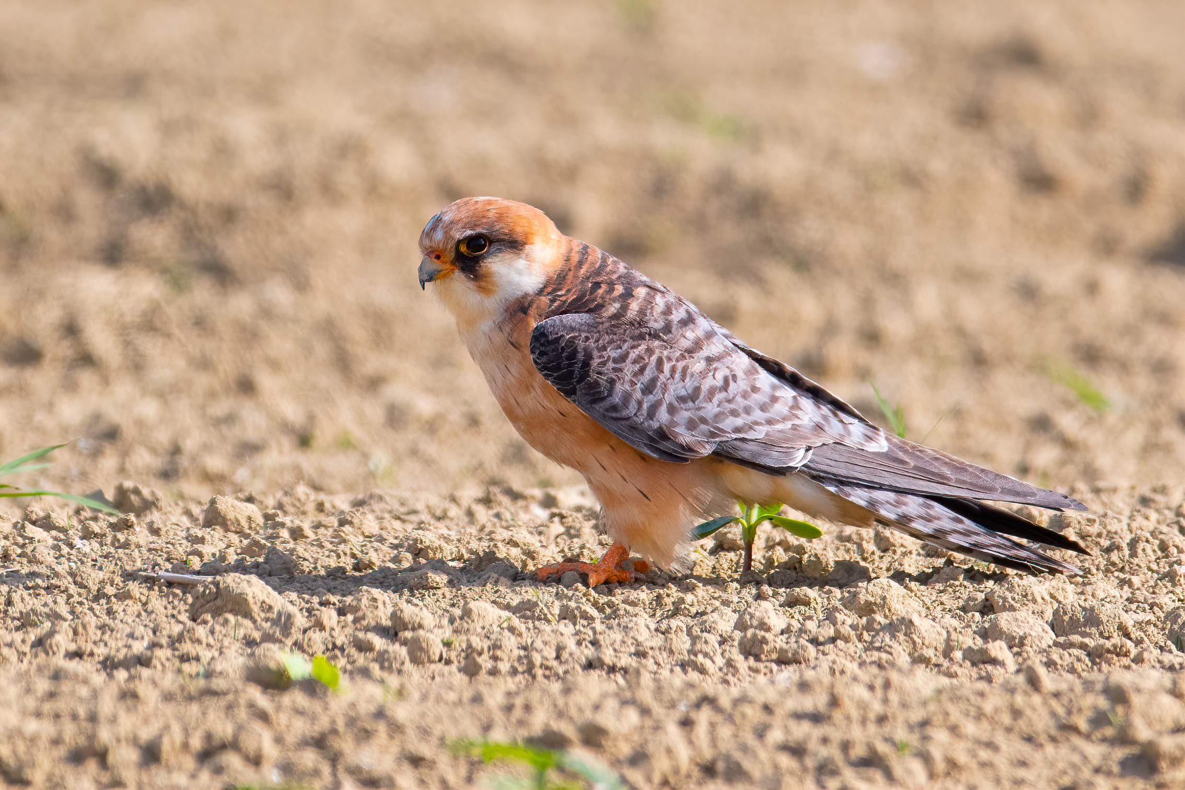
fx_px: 29623
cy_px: 395
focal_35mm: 900
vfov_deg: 1.5
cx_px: 592
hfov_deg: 2.3
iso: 560
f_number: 6.3
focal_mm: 600
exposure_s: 1/1600
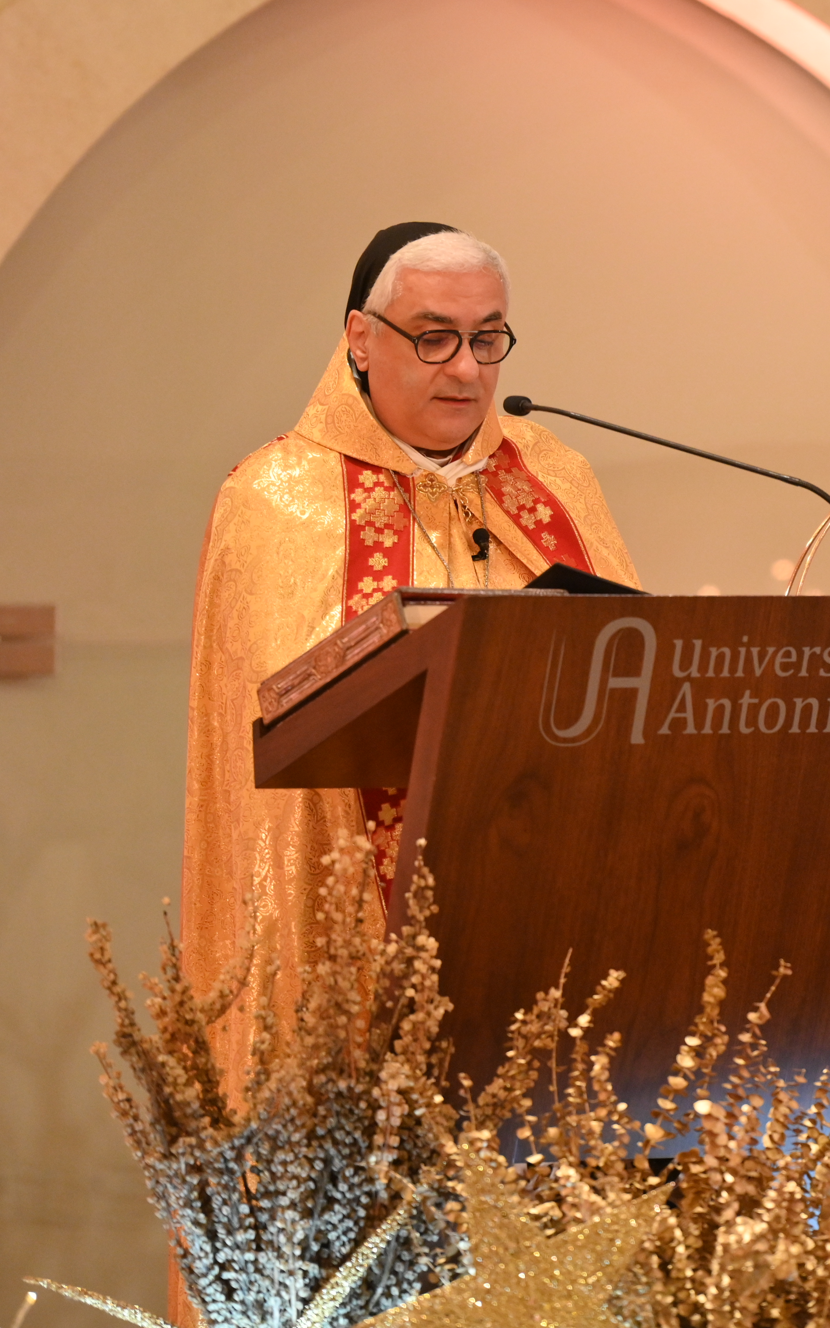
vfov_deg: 6.8
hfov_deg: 4.3
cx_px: 792
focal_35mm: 307
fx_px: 11114
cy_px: 664
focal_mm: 200
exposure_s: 1/500
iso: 3200
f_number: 2.8
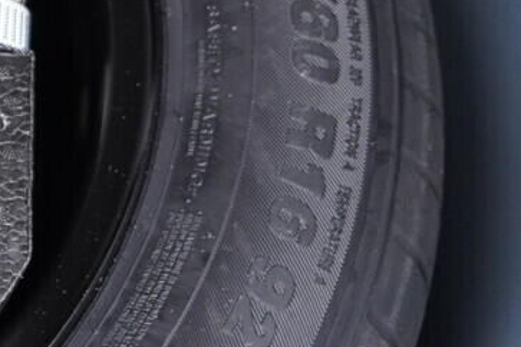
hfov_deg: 12.7
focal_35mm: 143
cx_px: -495
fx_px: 2069
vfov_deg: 9.6
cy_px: 162
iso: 640
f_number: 2.8
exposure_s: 1/40
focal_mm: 24
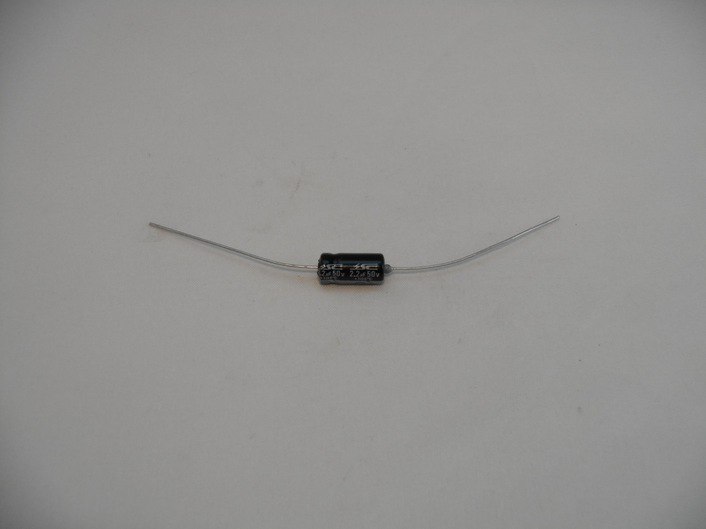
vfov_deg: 14.5
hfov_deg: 19.3
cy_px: 264
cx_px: 353
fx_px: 2080
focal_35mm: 102
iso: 160
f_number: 5.8
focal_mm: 18.2
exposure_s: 1/60
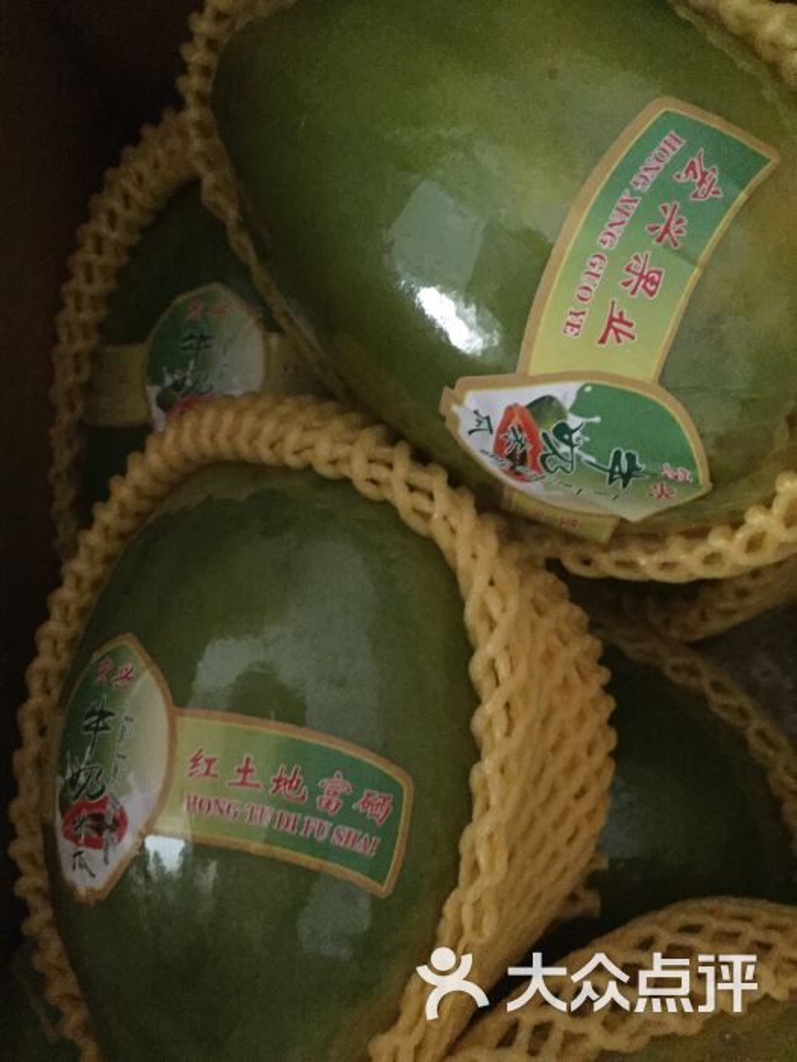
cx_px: 398
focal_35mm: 29
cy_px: 531
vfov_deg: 61.7
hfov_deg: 48.2
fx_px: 890
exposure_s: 1/17
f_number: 2.2
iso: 1600
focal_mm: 4.15
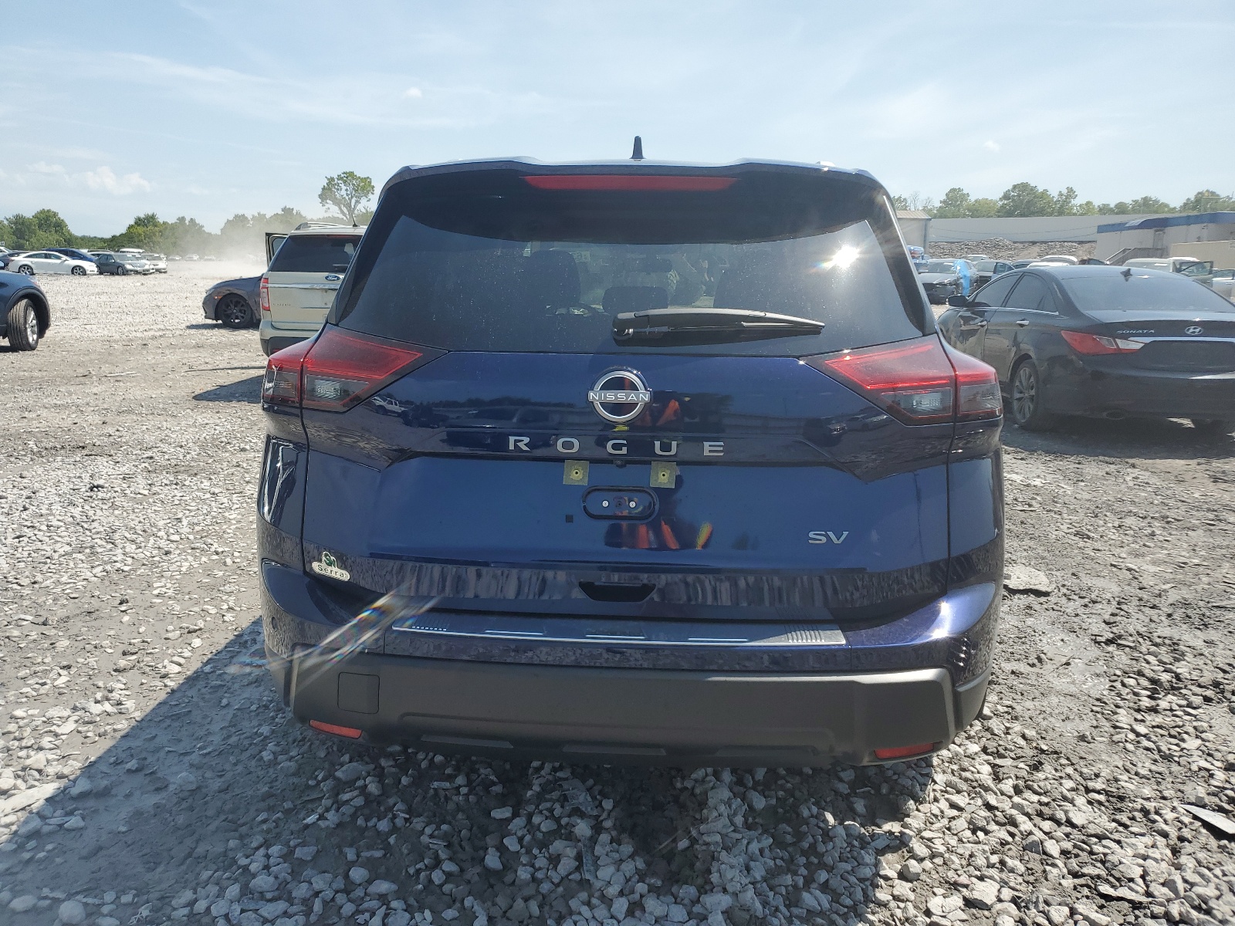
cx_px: 618
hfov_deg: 67.3
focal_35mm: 26
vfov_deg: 53.1
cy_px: 463
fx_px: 928
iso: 50
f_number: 1.5
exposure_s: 1/2500
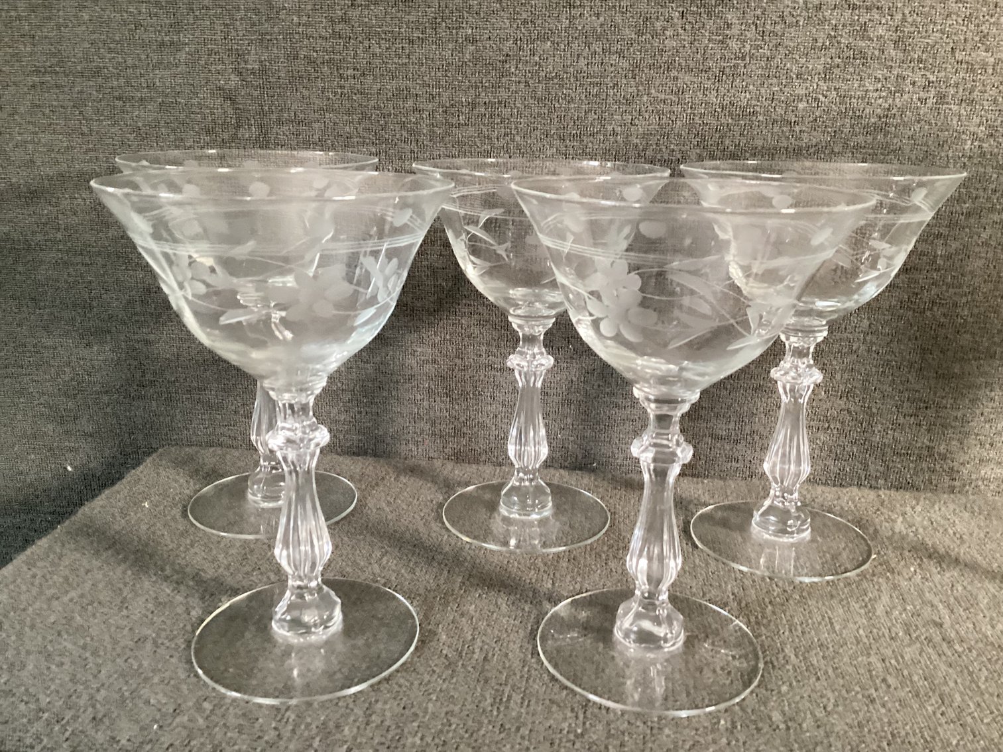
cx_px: 502
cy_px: 376
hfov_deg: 58.3
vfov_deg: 45.4
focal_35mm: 31
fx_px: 898
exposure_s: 1/50
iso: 400
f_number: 2.4
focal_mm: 3.3
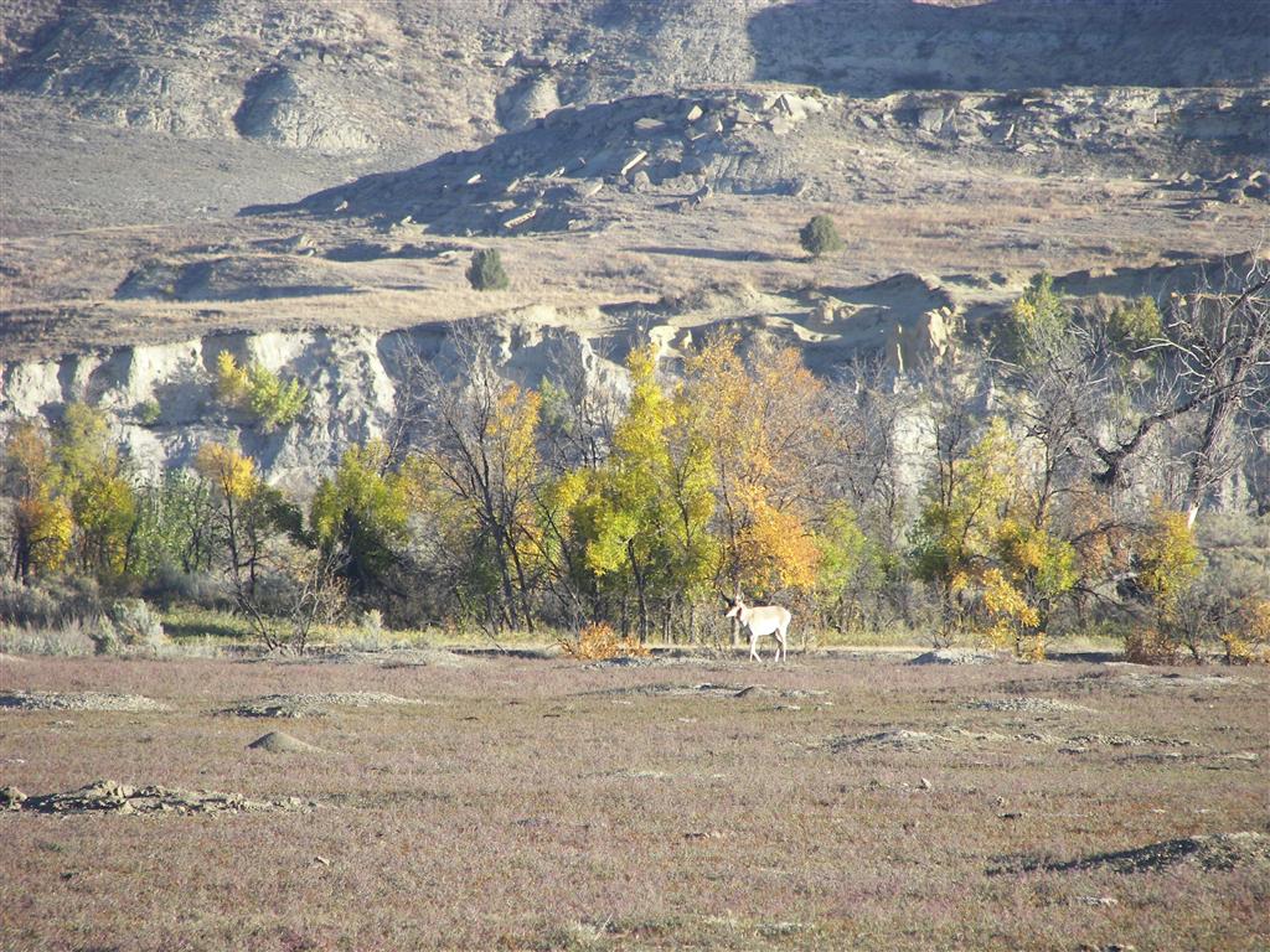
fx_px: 15849
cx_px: 635
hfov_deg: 4.6
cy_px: 476
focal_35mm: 432
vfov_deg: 3.4
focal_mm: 72
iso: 64
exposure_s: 1/200
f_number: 3.7
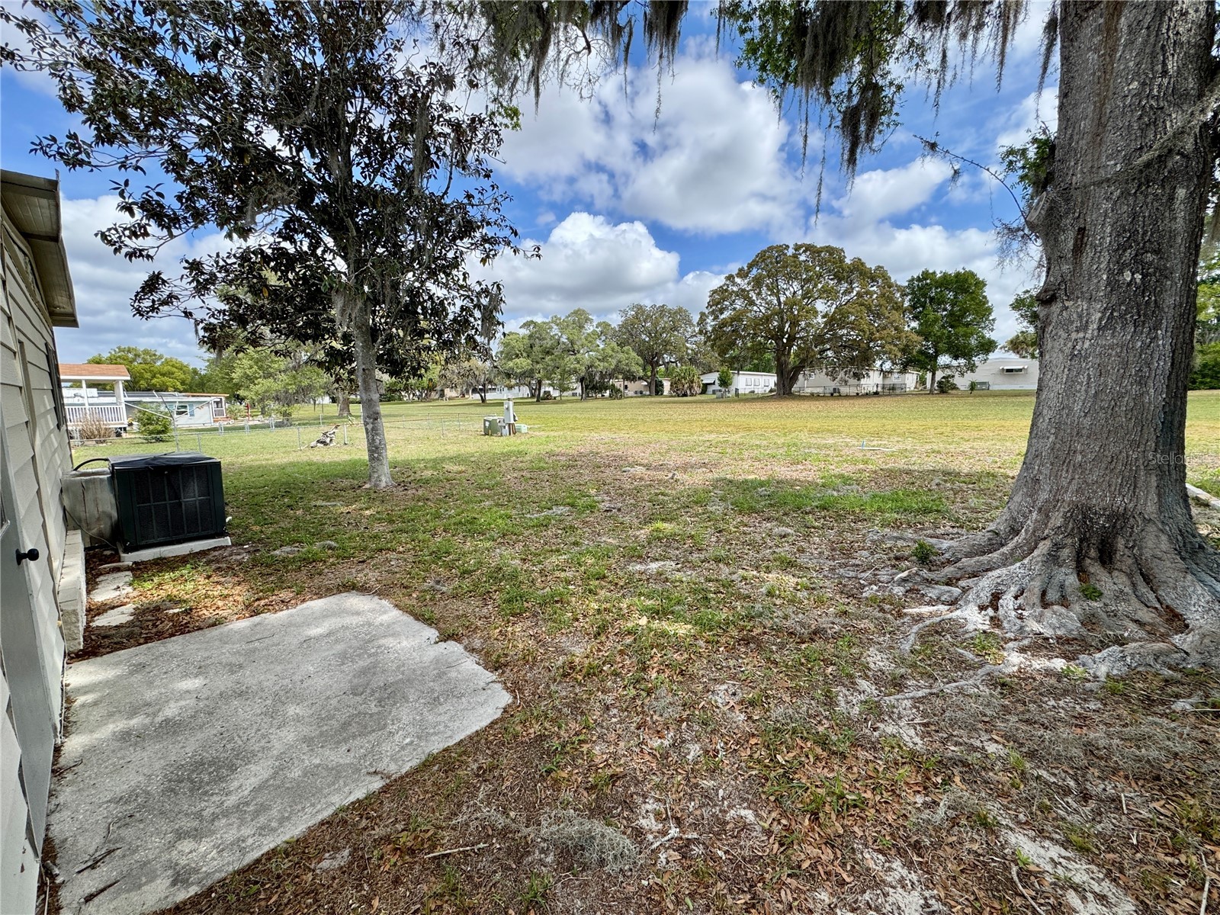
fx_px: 493
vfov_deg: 85.7
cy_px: 458
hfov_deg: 102.1
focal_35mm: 14
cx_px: 610
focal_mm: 2.22
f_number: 2.2
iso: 50
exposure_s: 1/1063
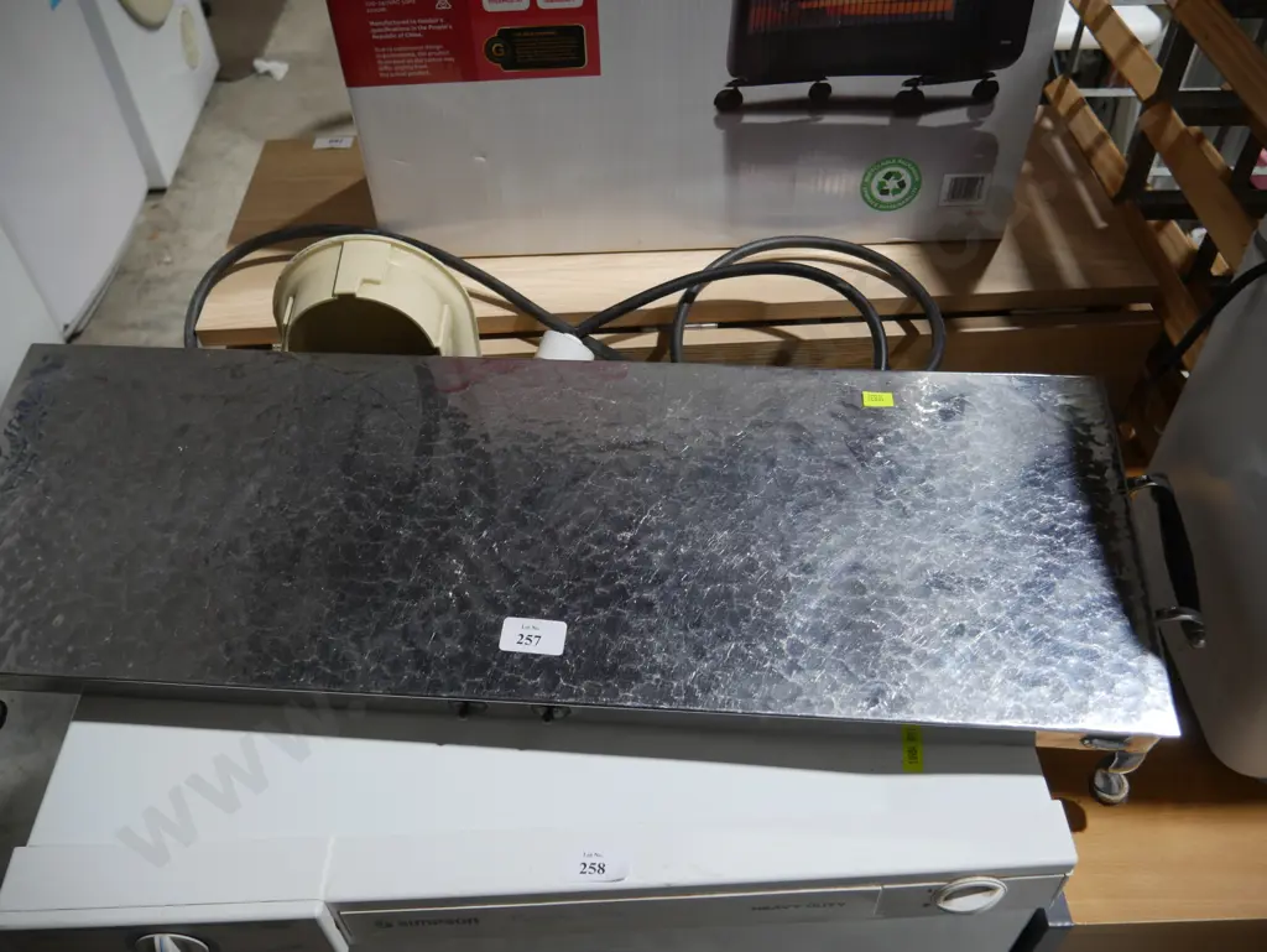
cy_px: 476
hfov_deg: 63.4
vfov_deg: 49.8
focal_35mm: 28
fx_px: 1025
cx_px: 634
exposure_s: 1/60
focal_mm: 14
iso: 200
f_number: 3.5
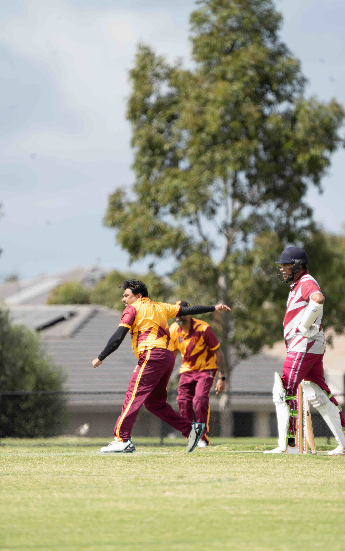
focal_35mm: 612
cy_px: 275
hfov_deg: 2.1
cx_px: 175
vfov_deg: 3.4
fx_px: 9207
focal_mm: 600
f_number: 6.3
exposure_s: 1/1000
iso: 400
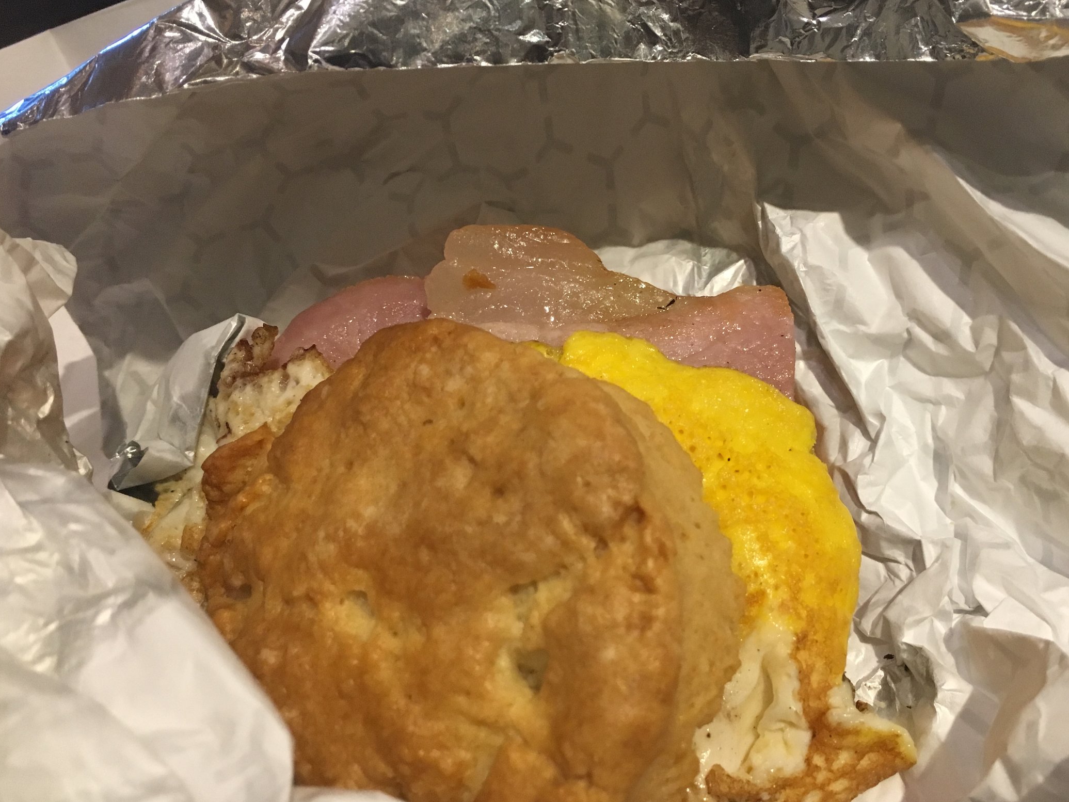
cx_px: 625
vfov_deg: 40.7
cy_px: 426
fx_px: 1081
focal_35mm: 35
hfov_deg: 52.4
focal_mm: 4.15
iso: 160
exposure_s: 1/30
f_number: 2.2
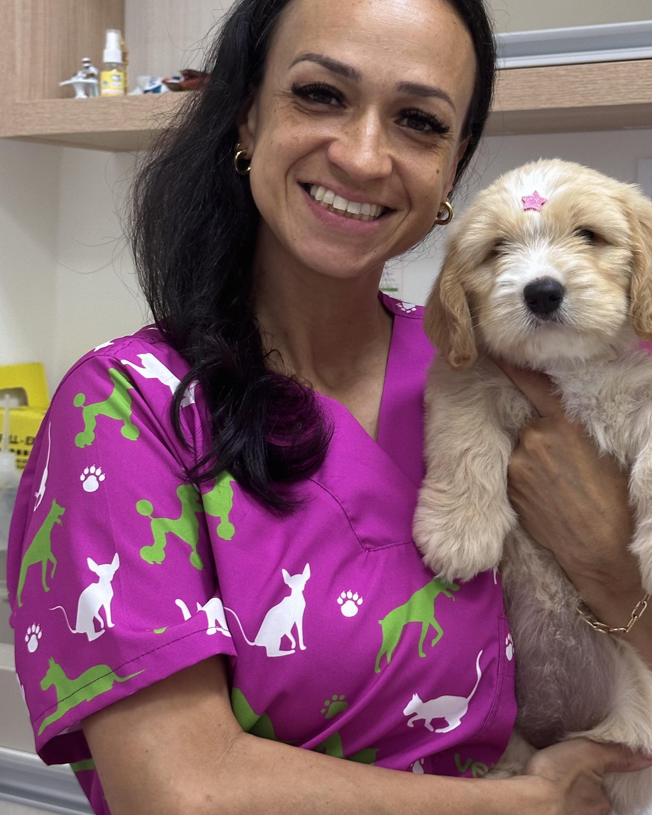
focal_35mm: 68
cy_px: 293
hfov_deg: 22.4
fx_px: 1640
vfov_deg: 27.8
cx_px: 409
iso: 160
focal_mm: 6.86
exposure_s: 1/60
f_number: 1.78
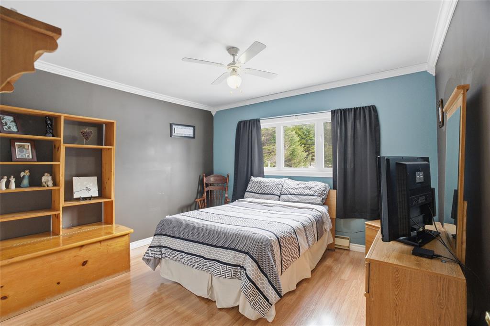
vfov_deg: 73.7
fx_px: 218
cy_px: 163
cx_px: 245
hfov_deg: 96.8
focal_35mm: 16
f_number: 6.3
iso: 100
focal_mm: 16
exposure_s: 1/8
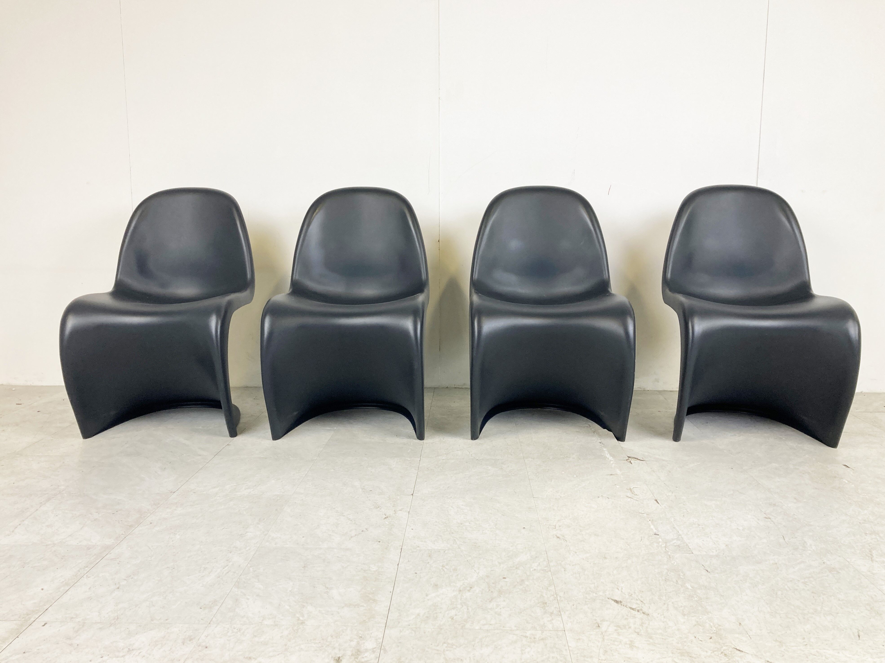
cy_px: 332
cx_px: 442
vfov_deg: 49.7
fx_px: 716
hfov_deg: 63.5
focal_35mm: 28
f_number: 1.8
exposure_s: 1/100
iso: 64
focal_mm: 3.99
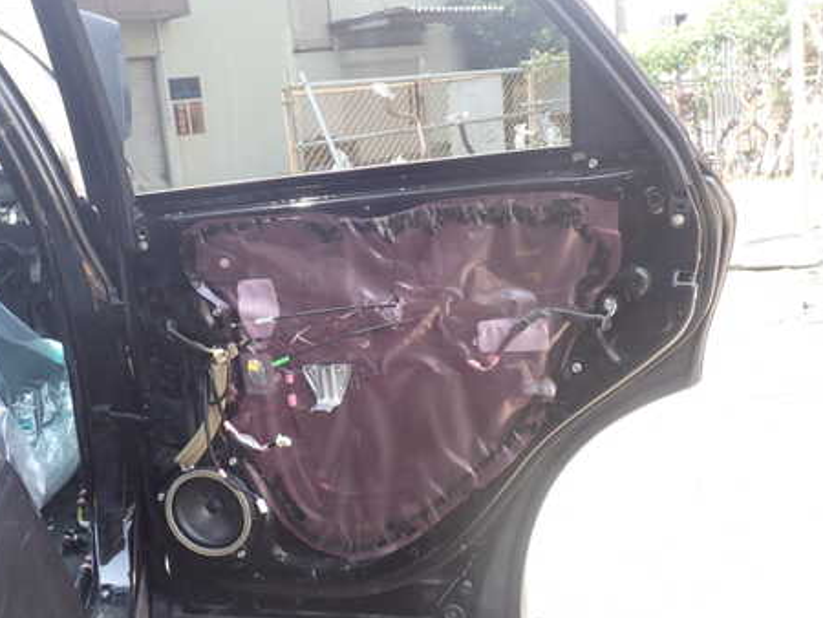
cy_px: 304
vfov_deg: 36.0
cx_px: 318
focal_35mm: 40
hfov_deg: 46.4
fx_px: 952
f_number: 3.2
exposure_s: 1/80
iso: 100
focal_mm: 5.4
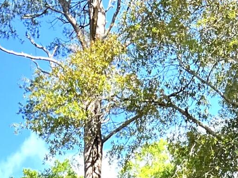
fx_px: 1037
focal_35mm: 151
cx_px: 76
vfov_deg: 8.5
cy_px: 492
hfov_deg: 13.1
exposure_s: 1/1147
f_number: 1.5
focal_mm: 5.7
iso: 50
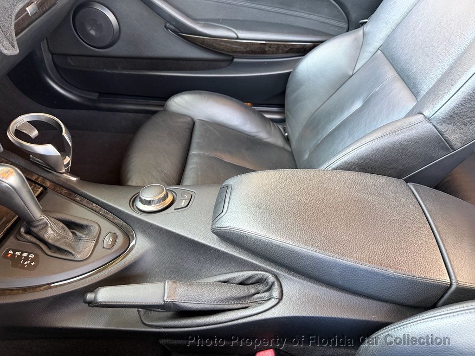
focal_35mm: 24
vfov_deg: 56.8
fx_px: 329
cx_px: 238
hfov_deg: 71.6
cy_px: 178
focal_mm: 6.76
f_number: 1.78
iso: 320
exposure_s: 1/60
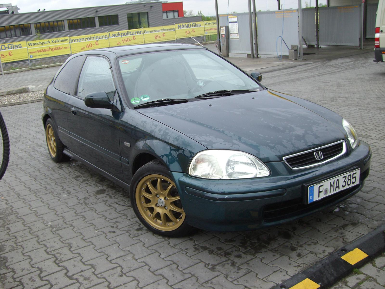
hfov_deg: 49.0
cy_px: 144
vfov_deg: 37.7
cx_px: 192
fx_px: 423
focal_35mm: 38
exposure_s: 1/200
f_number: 2.7
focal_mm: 6.2
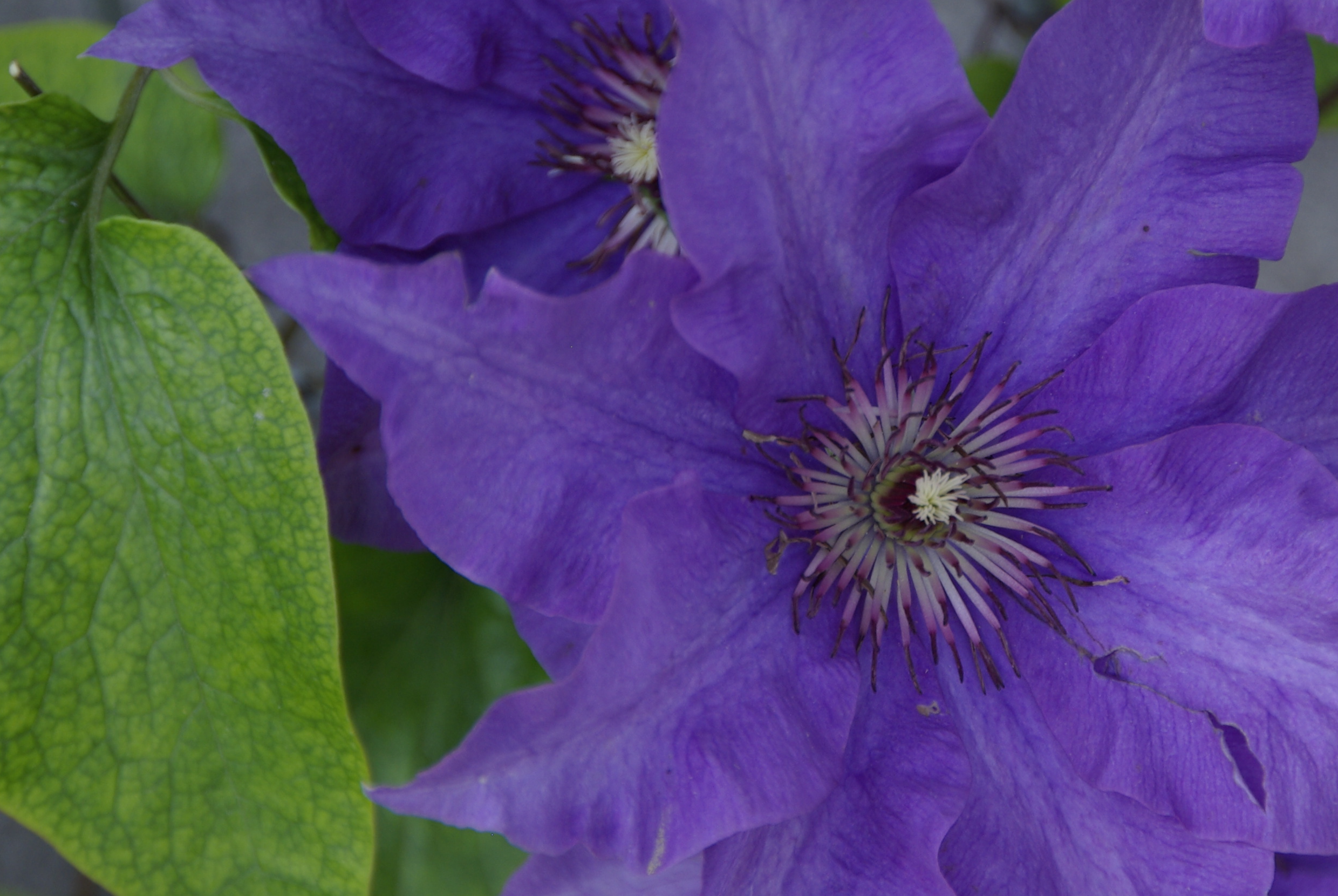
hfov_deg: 7.3
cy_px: 488
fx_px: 10456
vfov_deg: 4.9
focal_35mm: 281
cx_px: 918
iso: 200
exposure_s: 1/125
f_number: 5.6
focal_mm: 120
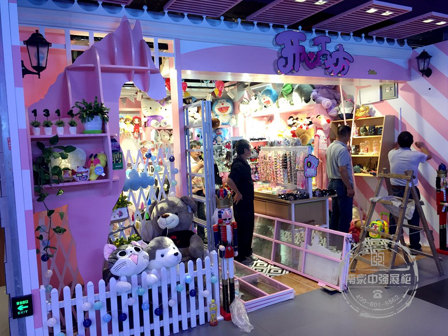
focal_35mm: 29
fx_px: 375
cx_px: 224
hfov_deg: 61.6
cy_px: 168
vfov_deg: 48.2
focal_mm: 4.15
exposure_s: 1/33
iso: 32
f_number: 2.2
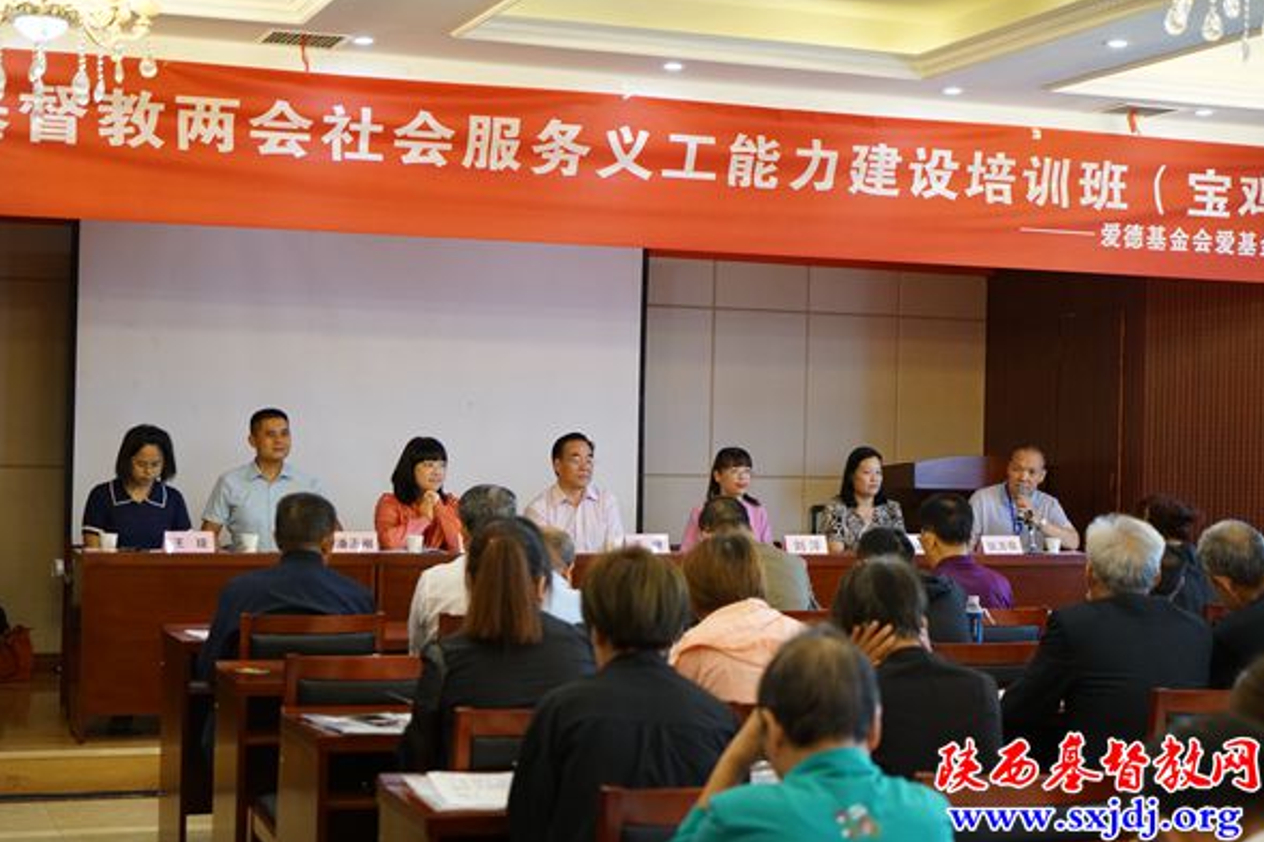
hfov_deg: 33.4
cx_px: 638
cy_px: 422
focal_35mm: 60
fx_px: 2106
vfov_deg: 22.6
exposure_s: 1/160
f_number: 4
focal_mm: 59
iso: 3200
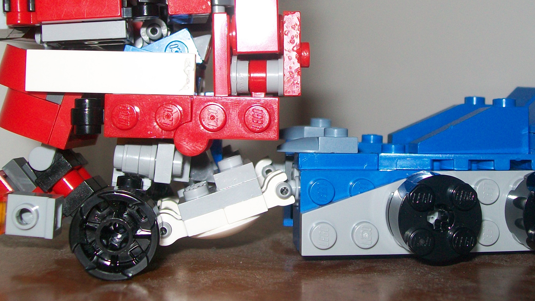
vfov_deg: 21.6
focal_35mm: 55
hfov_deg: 37.7
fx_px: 780
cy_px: 71
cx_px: 314
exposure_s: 1/60
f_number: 2.7
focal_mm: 6
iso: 64
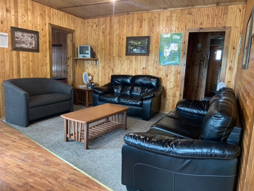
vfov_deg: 53.1
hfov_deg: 67.3
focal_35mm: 26
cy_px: 96
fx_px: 191
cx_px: 127
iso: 320
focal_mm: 4.25
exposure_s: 1/41
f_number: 1.8
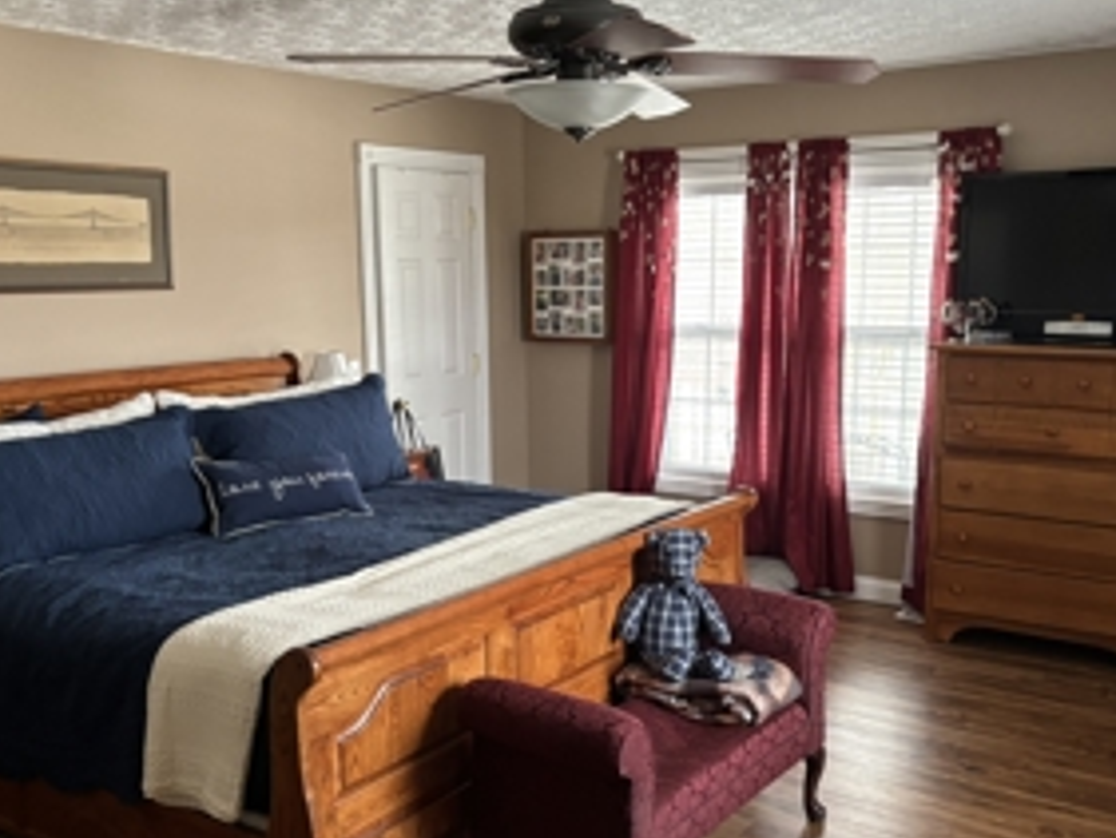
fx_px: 1193
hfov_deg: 50.1
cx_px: 576
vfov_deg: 38.6
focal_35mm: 37
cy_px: 496
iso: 500
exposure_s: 1/48
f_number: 1.6
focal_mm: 5.96
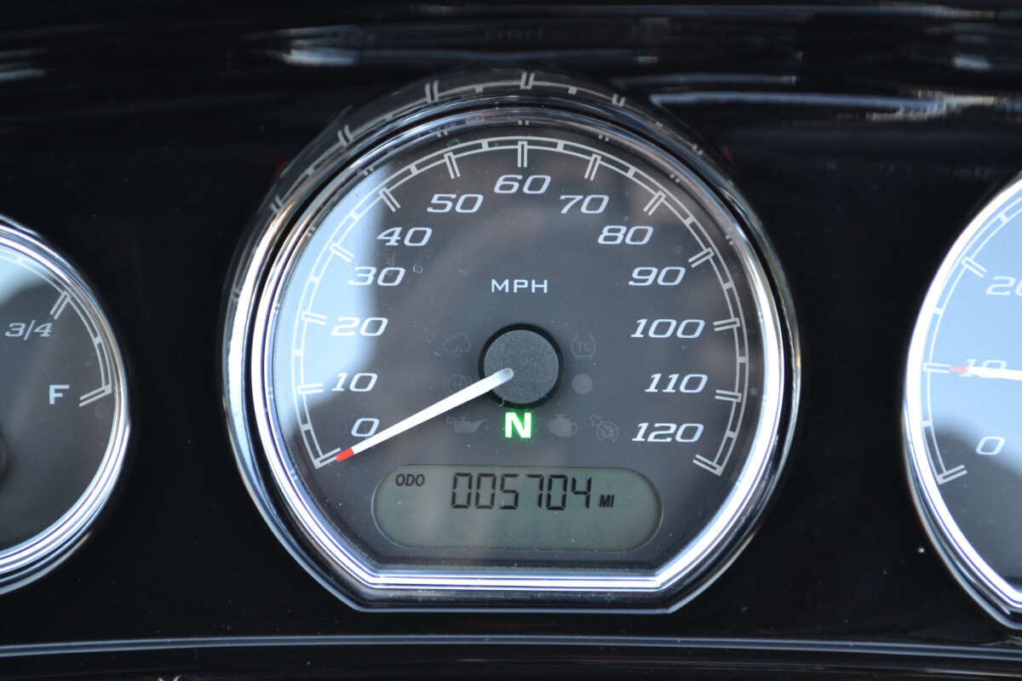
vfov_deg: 17.5
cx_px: 511
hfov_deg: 26.0
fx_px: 2214
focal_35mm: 78
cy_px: 340
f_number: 5.6
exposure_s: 1/50
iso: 400
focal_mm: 52
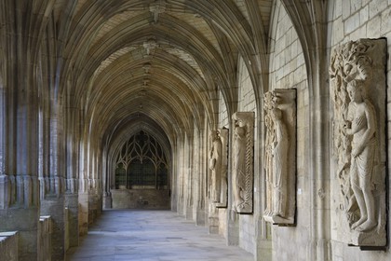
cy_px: 130
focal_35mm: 62
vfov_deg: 21.9
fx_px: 673
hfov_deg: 32.4
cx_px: 196
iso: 800
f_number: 6.3
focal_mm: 62
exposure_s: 1/60
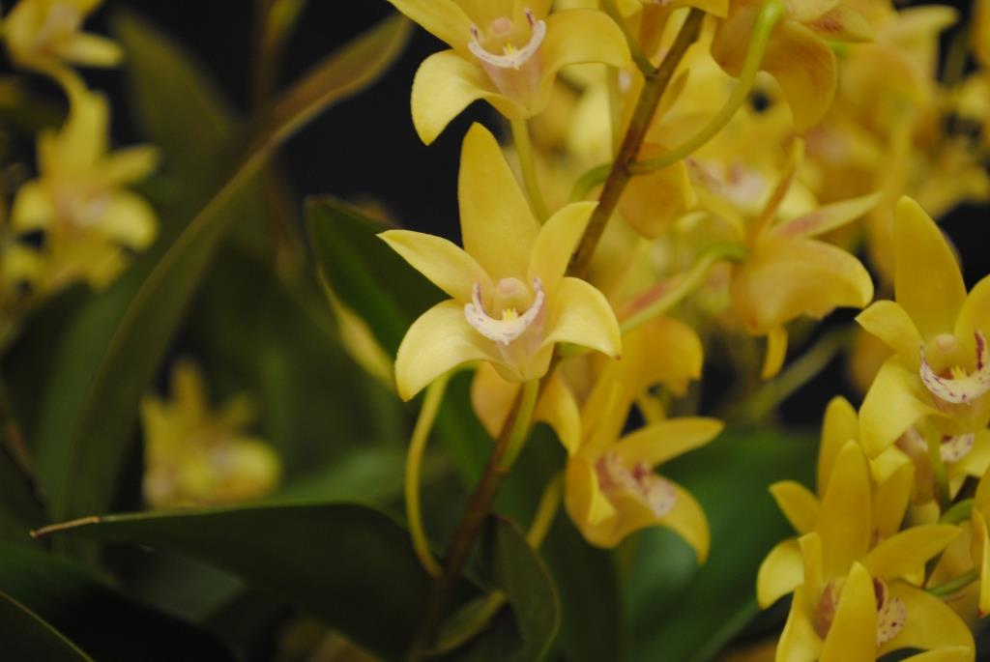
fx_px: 2271
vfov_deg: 16.6
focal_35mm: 82
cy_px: 331
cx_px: 495
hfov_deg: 24.6
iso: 400
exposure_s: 1/5
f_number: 5.6
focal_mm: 55
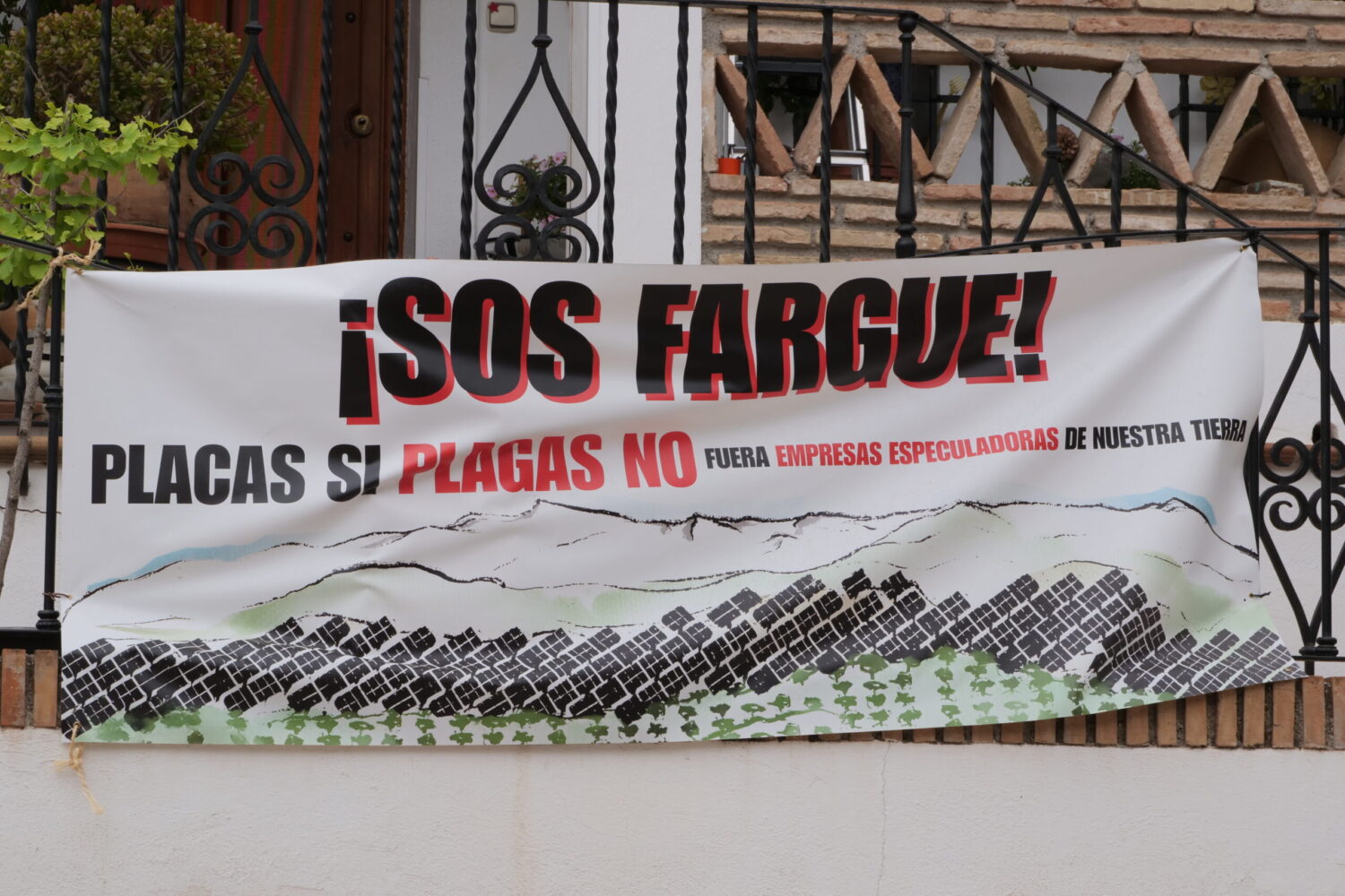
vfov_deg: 11.1
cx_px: 672
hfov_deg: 16.5
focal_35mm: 124
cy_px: 448
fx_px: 4632
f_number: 10
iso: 160
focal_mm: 60
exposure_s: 1/100
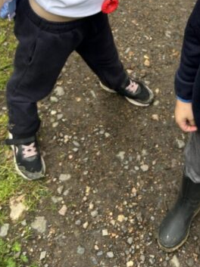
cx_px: 158
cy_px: -9
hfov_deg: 24.4
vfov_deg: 30.1
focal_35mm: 59
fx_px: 455
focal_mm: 5.7
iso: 50
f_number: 1.5
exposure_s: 1/300
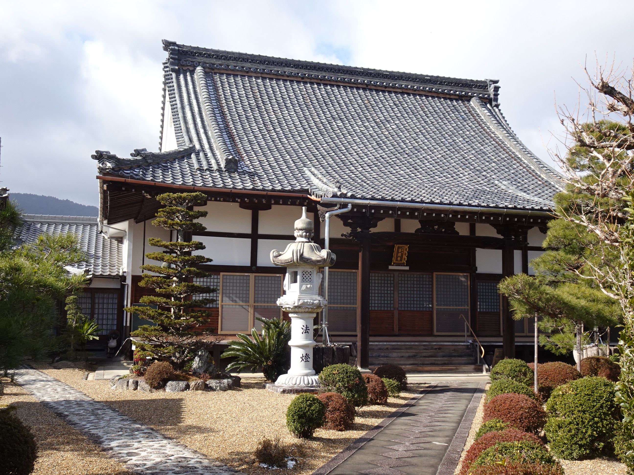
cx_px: 317
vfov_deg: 38.7
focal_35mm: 37
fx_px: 678
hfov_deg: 50.1
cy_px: 238
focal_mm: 6.26
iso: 80
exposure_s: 1/400
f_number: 4
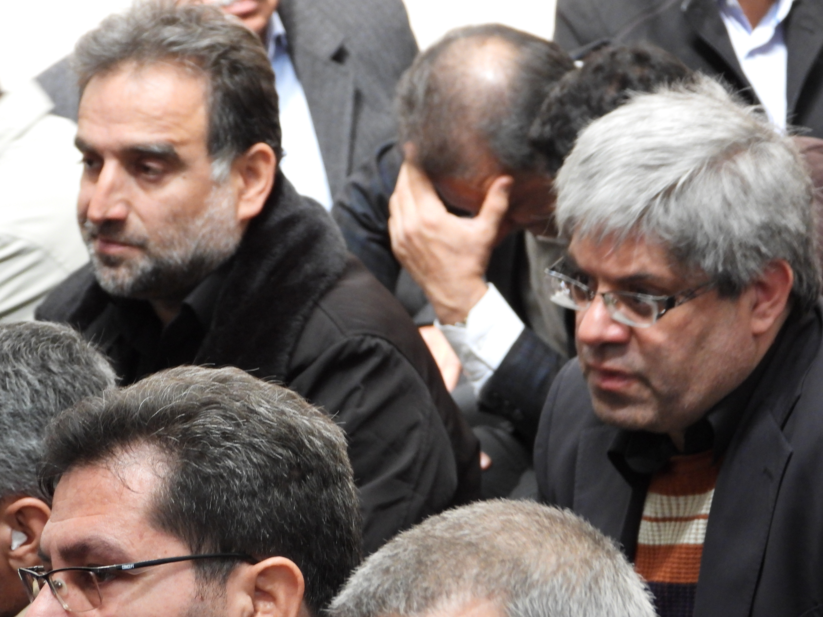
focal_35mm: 235
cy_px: 308
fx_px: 5587
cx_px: 412
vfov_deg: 6.3
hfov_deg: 8.4
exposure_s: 1/30
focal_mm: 42.2
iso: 800
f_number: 4.5
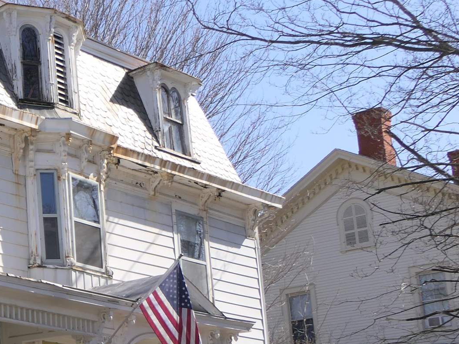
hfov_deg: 19.7
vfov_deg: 16.4
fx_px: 1194
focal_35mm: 90
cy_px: 230
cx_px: -169
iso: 125
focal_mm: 11.7
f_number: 3.5
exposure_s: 1/1000
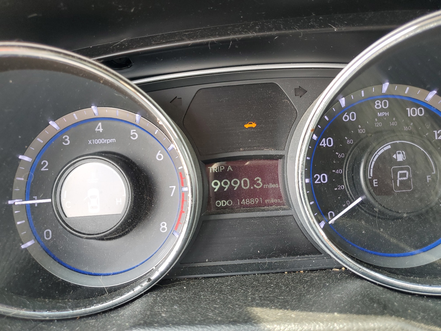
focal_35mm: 26
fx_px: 331
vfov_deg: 53.1
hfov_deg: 67.3
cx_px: 220
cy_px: 166
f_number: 1.5
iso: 58
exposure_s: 1/120
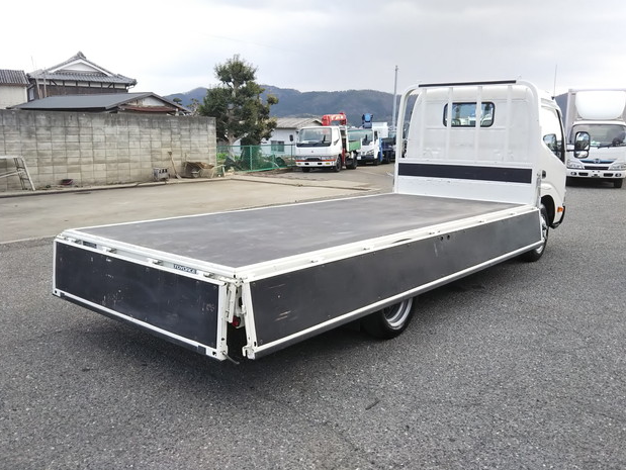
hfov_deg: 58.3
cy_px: 234
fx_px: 561
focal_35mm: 31
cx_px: 320
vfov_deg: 45.5
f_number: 2.2
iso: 20
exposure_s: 1/227
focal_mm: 4
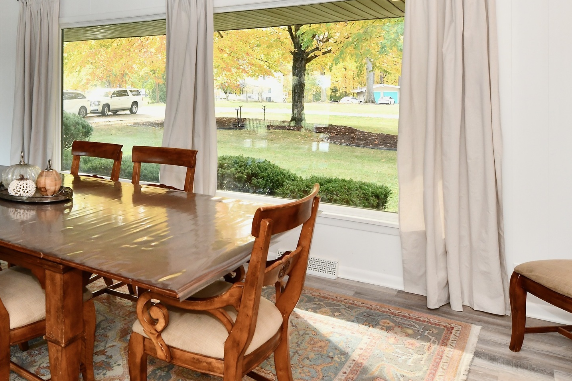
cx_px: 183
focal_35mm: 30
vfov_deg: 42.4
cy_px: 100
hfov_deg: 60.2
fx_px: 477
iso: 640
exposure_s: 1/60
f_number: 6.3
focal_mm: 14
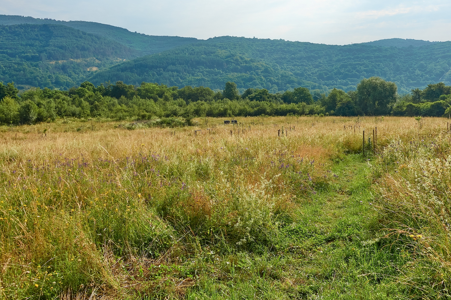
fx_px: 426
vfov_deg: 38.2
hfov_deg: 55.1
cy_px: 88
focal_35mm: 34
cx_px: 282
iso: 125
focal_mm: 8.8
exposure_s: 1/640
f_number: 5.6
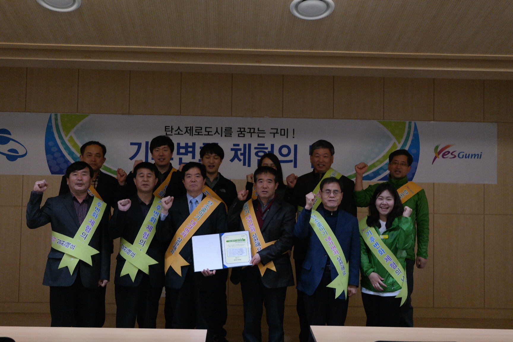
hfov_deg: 42.7
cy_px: 171
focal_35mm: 46
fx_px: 655
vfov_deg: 29.2
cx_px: 256
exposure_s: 1/50
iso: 1600
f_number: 4.5
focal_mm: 30
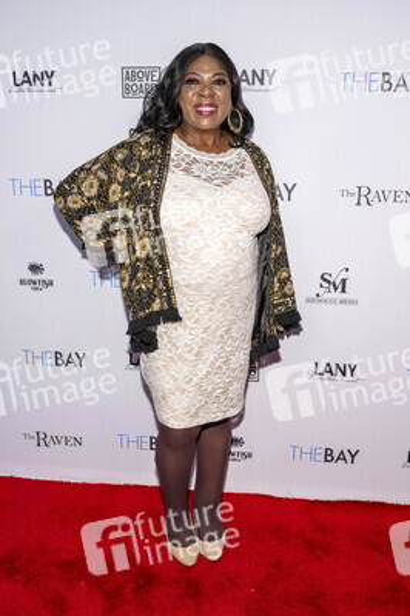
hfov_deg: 38.8
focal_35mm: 34
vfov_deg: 55.8
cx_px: 205
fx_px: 582
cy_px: 308
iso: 800
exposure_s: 1/200
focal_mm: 34
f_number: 5.6
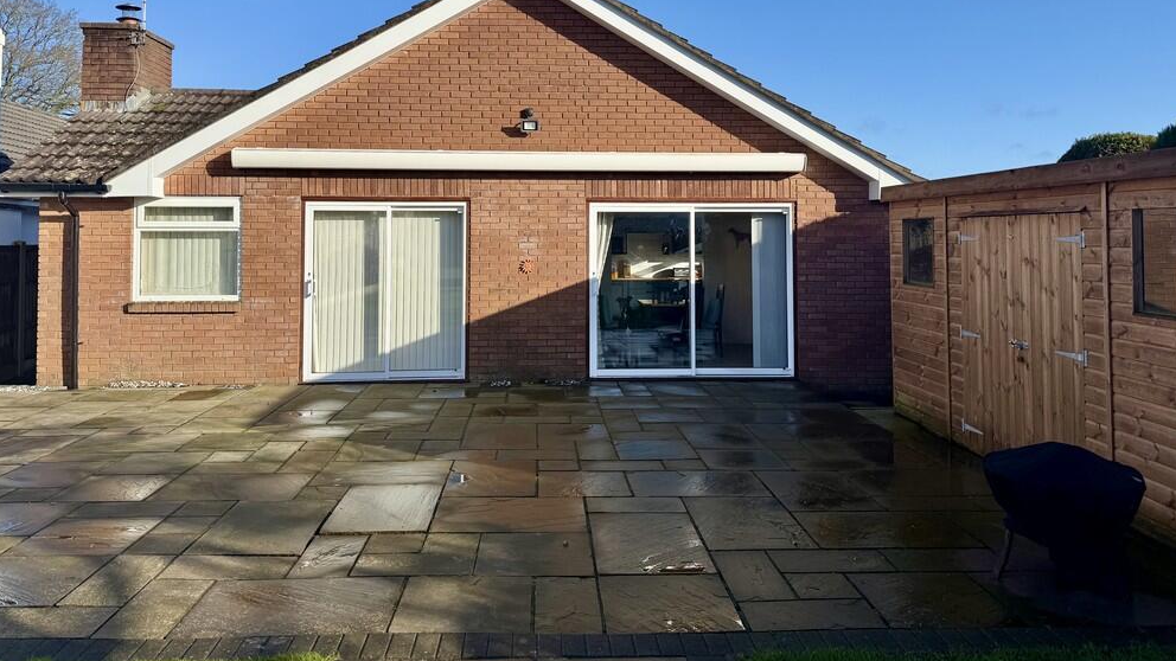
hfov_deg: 69.9
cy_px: 216
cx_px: 582
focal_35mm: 27
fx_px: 842
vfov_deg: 42.3
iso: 80
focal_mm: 6.76
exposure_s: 1/4167
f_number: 1.78
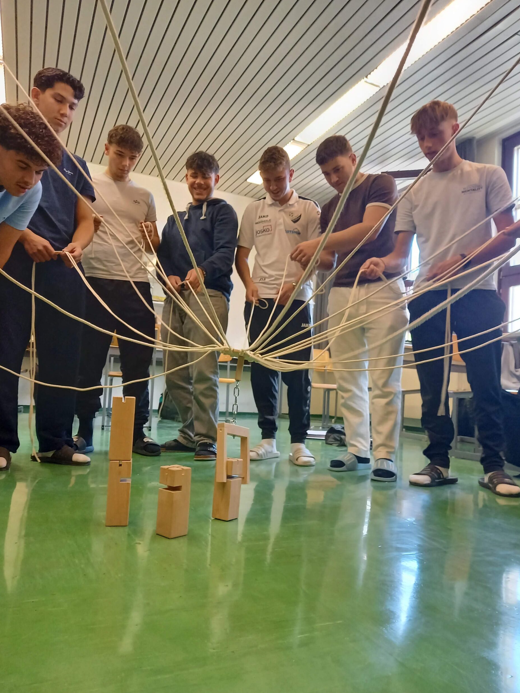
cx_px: 256
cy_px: 354
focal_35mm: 26
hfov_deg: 53.1
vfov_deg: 67.3
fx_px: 521
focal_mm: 4.65
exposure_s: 1/50
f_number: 1.8
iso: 400
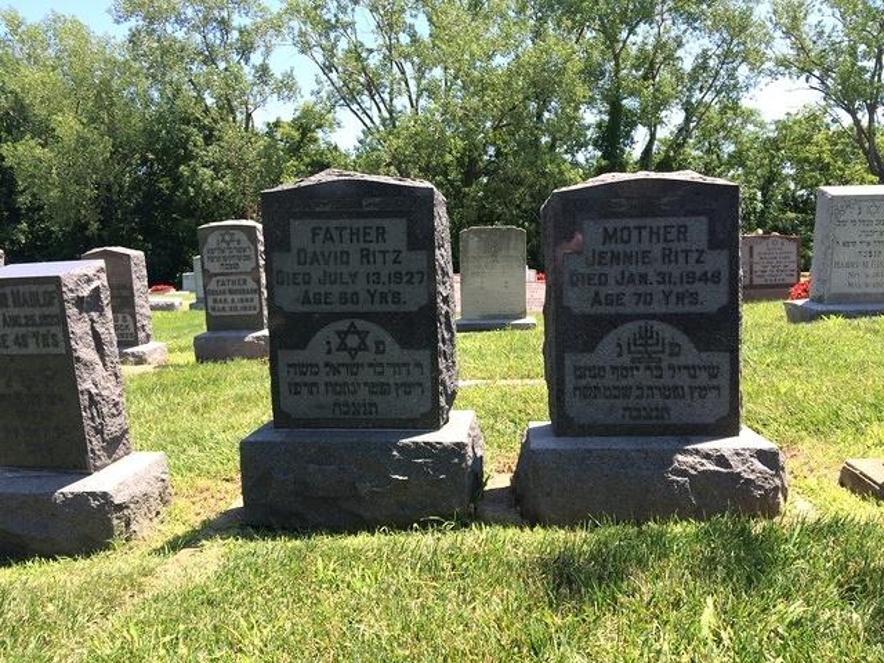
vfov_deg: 46.8
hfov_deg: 60.0
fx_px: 766
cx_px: 442
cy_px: 332
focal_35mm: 30
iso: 32
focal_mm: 4.12
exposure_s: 1/612
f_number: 2.2
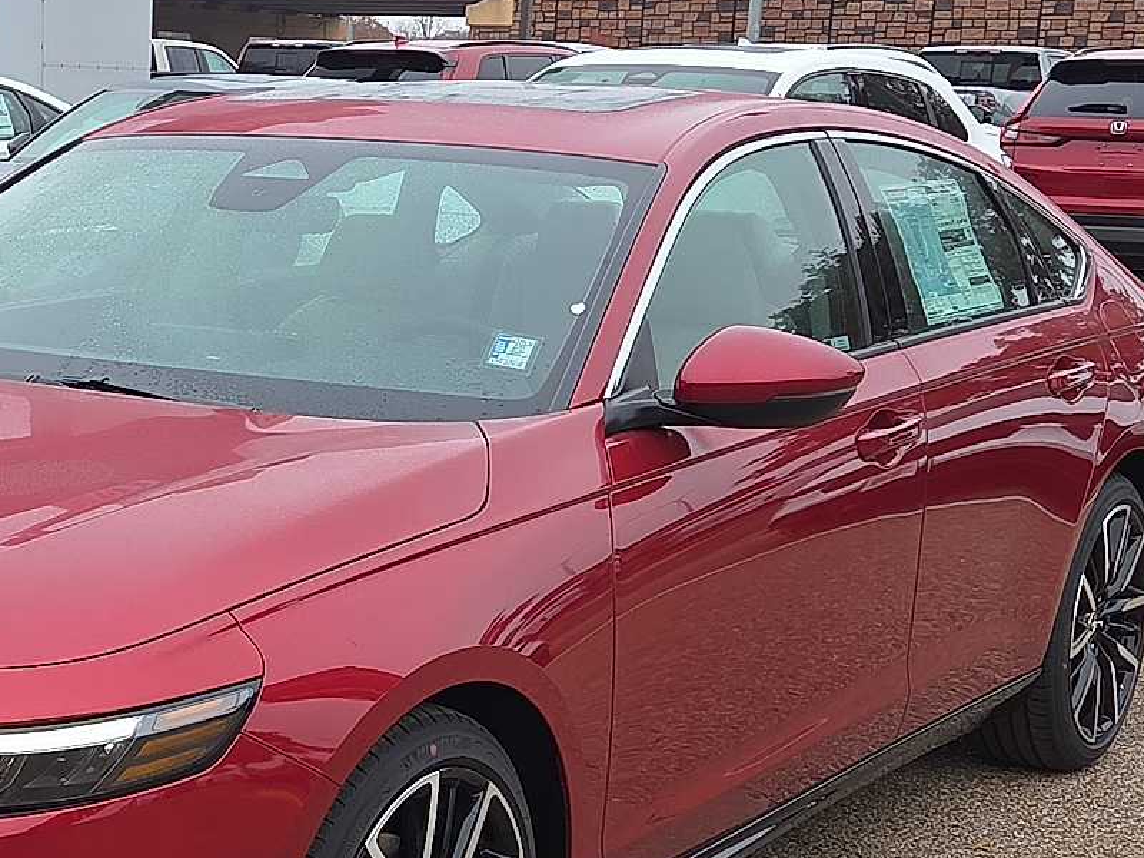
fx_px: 2446
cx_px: 172
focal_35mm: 74
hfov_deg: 25.7
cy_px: 632
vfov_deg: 19.8
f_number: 1.8
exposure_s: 1/667
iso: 76
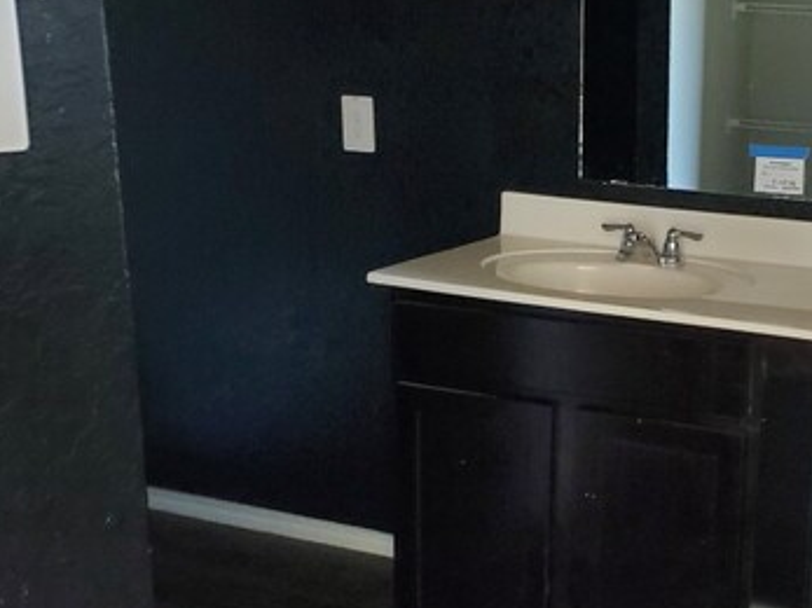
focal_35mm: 48
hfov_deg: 37.0
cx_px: 739
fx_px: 1126
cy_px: 344
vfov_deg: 30.2
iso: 640
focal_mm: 4.3
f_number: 2.4
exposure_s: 1/15
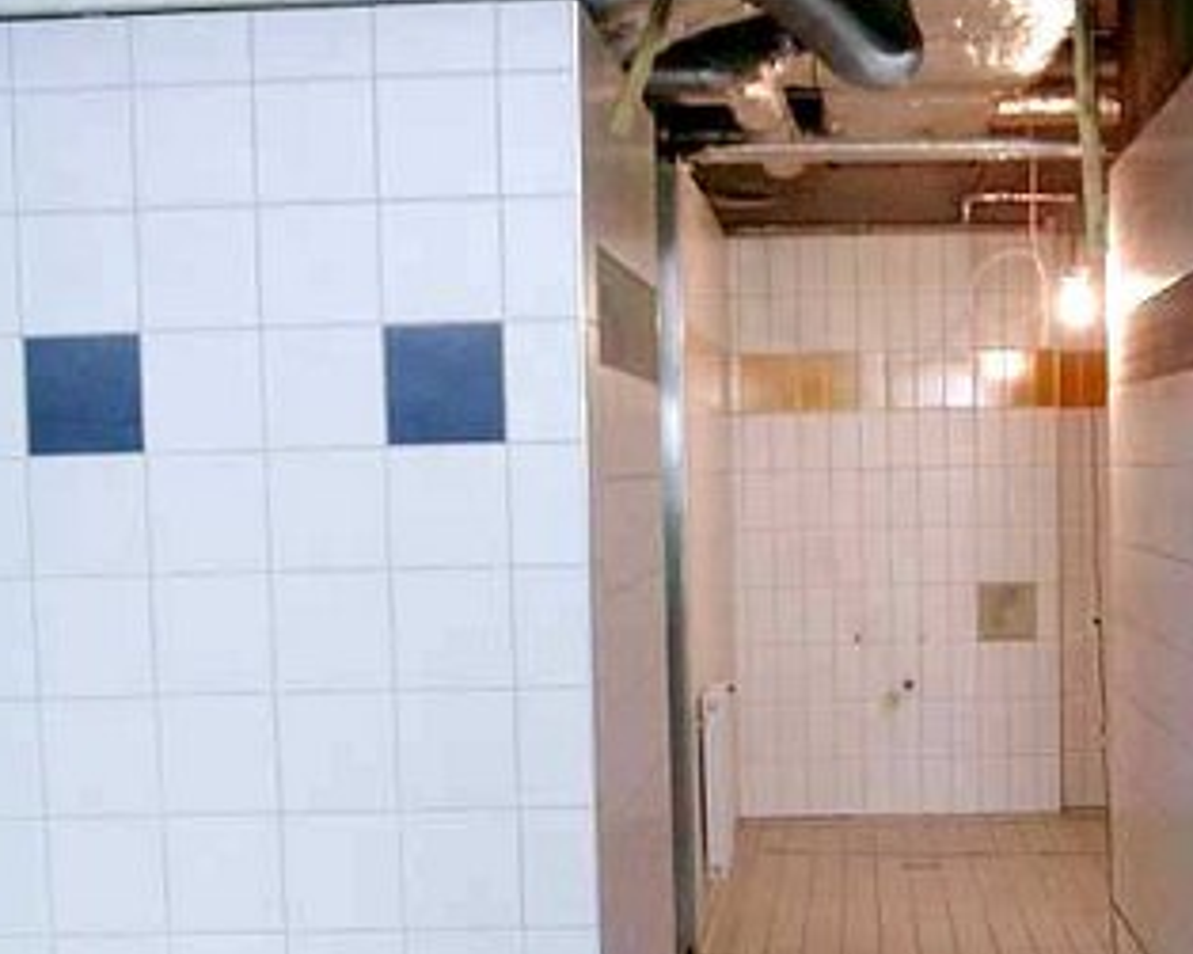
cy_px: 775
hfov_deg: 27.2
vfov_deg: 21.8
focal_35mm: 69
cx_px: 878
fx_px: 2436
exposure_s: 1/100
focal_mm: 7.6
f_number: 2.6
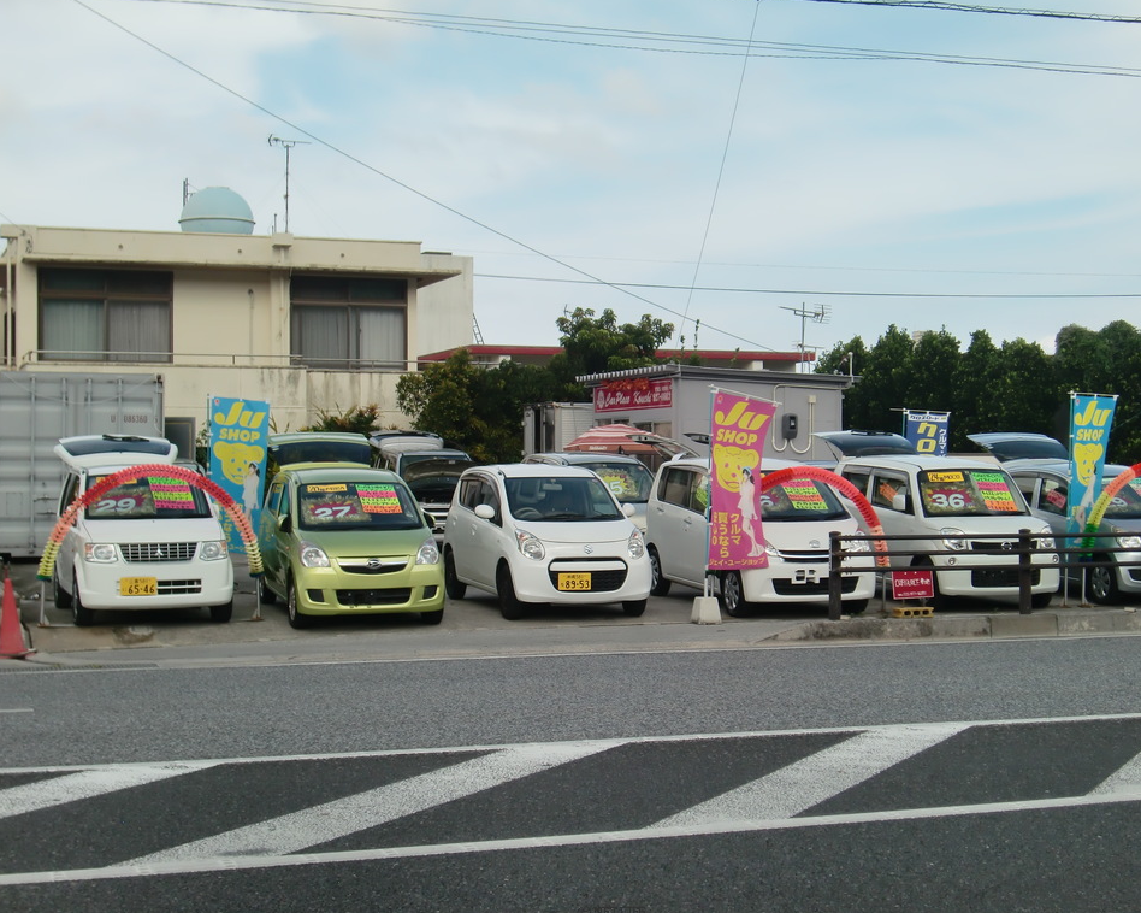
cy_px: 455
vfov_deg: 26.2
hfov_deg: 32.5
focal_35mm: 58
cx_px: 613
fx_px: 1958
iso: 64
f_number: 3.6
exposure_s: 1/640
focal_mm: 9.8
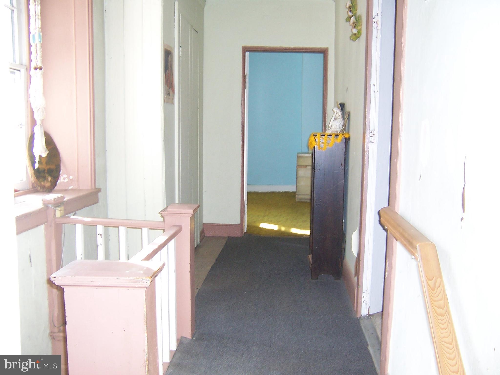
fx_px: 477
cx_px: 250
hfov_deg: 55.4
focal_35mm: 33
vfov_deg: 42.9
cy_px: 188
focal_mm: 5.5
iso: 140
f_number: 2.8
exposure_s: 1/60
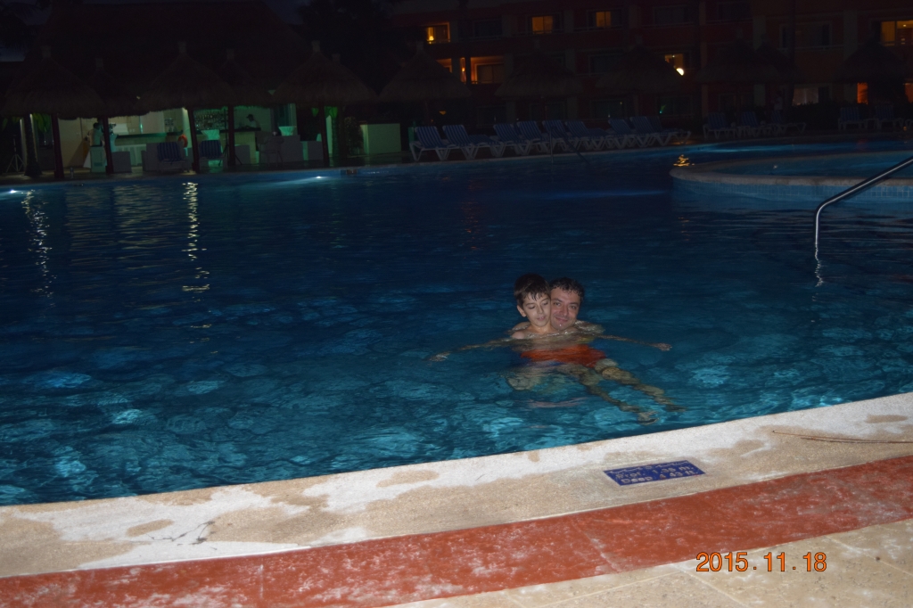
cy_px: 304
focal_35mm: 45
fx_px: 1141
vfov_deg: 29.8
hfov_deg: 43.6
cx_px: 456
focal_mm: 30
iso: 800
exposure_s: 1/30
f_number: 4.2
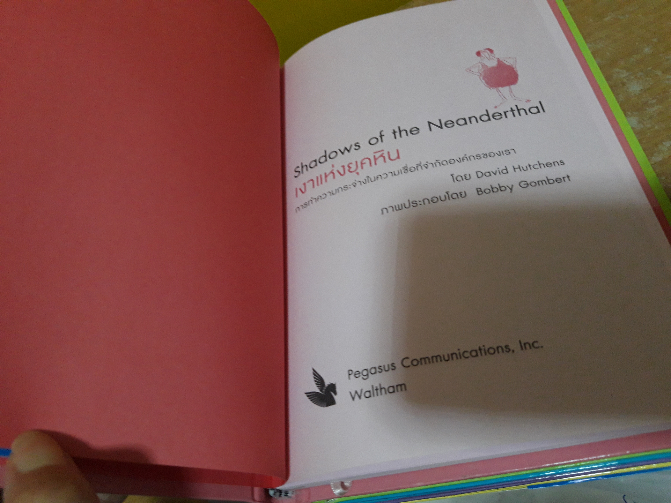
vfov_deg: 53.1
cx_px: 336
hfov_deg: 67.3
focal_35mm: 26
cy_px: 252
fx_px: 504
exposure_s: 1/25
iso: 320
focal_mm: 3.93
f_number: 1.7
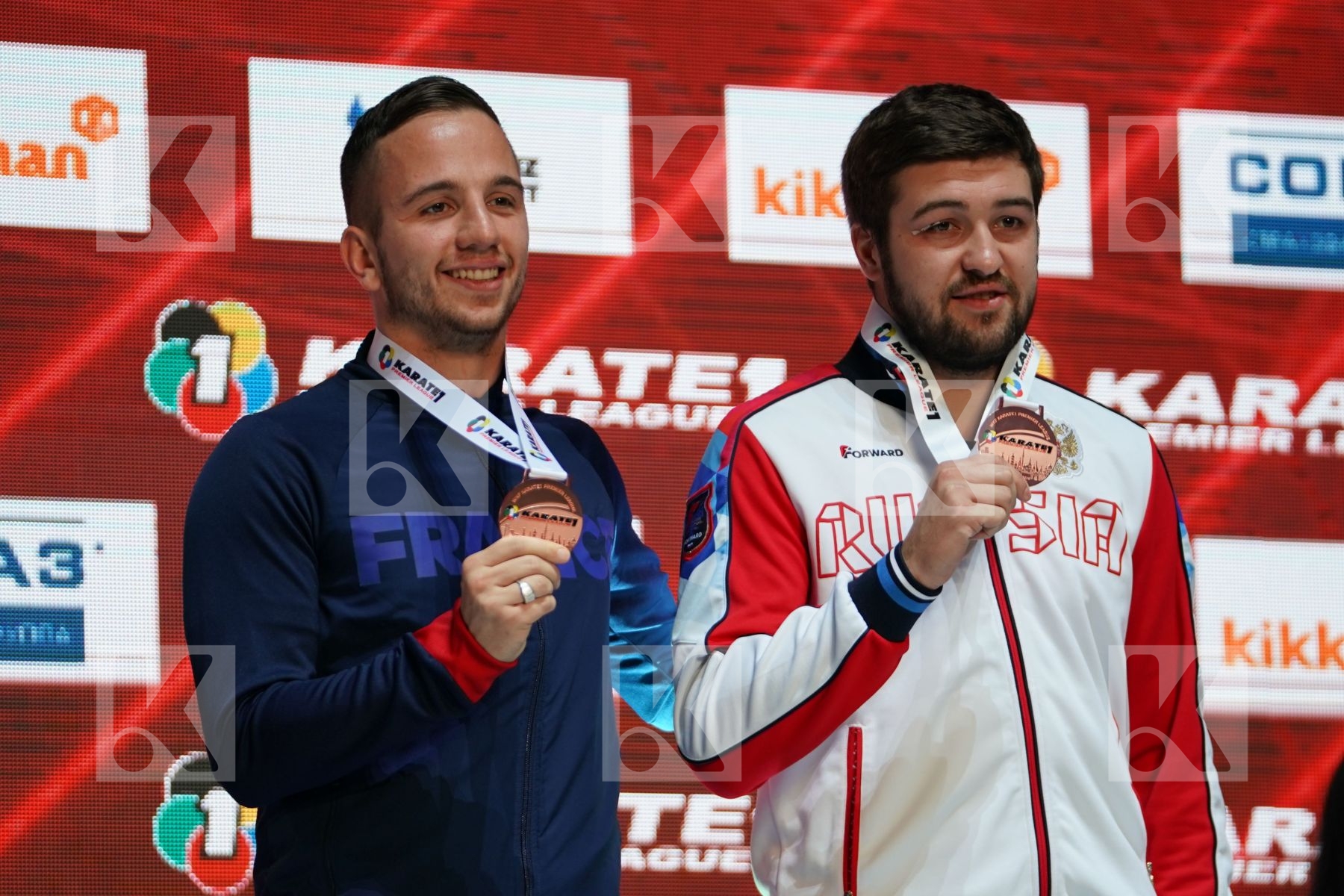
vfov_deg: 6.2
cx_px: 672
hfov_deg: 9.4
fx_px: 8213
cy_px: 448
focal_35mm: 220
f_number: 2.8
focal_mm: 147
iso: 320
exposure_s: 1/250
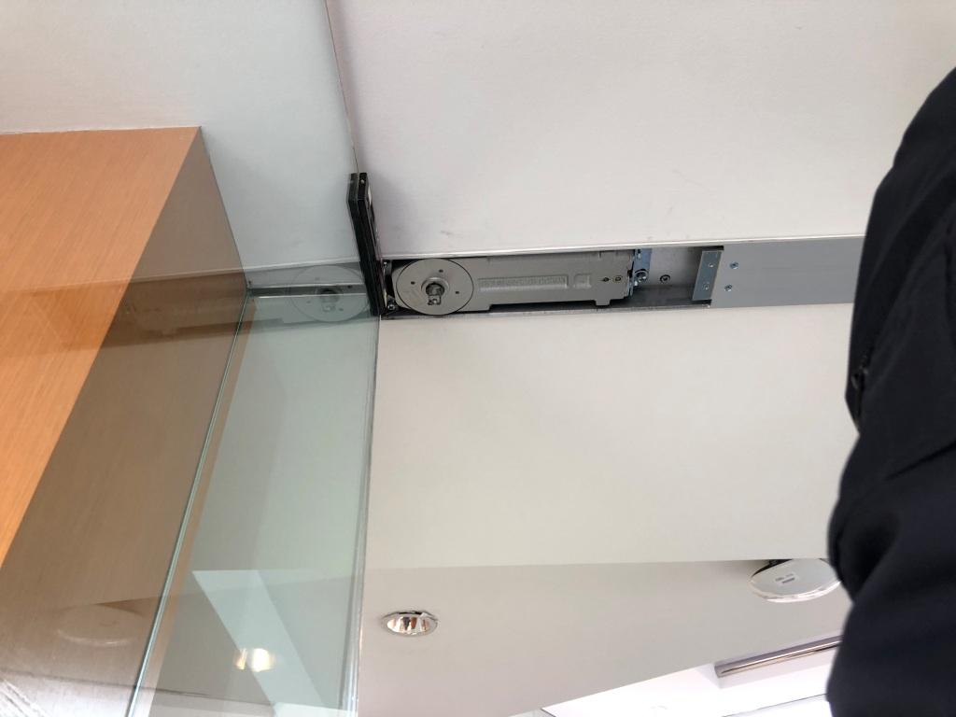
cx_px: 478
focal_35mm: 28
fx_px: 773
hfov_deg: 63.4
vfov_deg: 49.7
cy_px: 358
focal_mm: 4
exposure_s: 1/30
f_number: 1.8
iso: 25
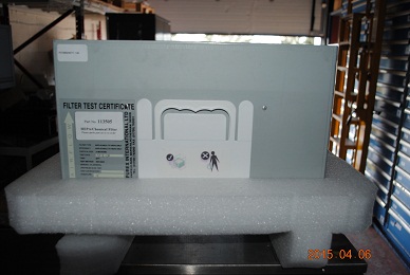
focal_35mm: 33
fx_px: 376
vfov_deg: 40.1
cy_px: 138
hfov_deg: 57.1
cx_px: 205
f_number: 3.8
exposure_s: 1/60
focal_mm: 22
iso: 200
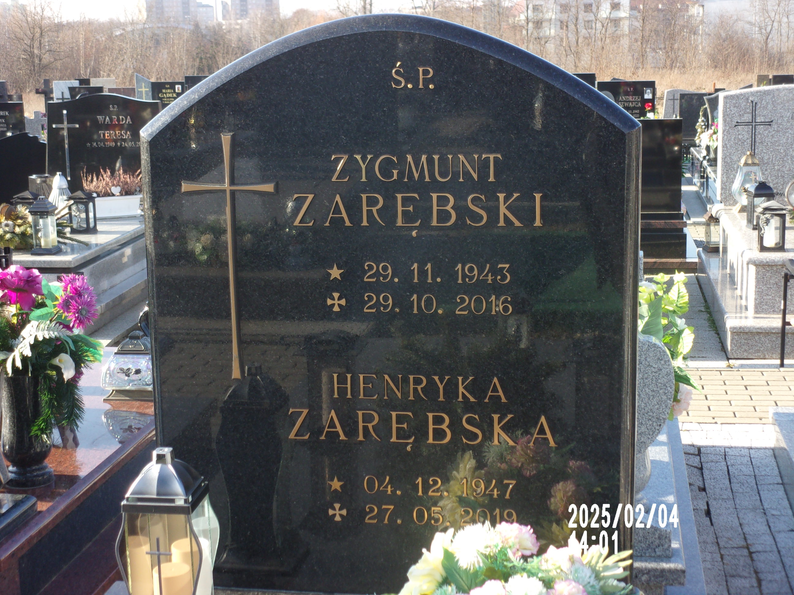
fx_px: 1468
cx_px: 397
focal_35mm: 64
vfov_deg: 22.9
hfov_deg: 30.3
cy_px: 298
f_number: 5.2
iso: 80
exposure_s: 1/100
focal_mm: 11.5
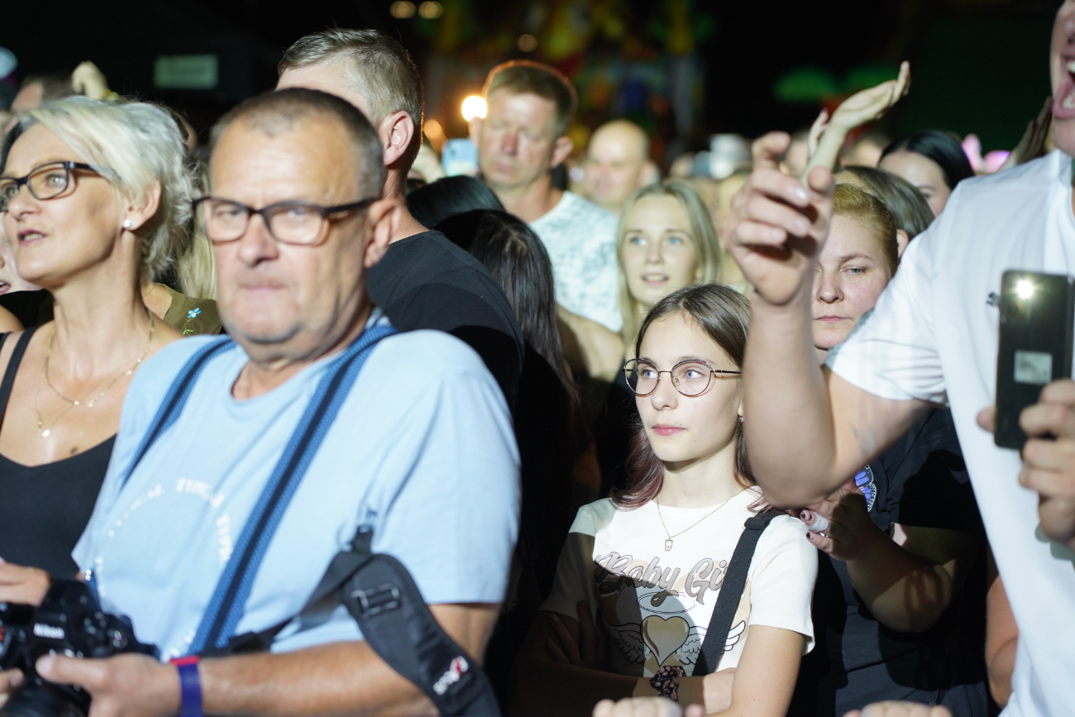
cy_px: 358
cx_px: 538
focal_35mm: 105
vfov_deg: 13.0
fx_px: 3136
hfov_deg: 19.5
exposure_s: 1/100
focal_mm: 105
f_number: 4
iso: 1600
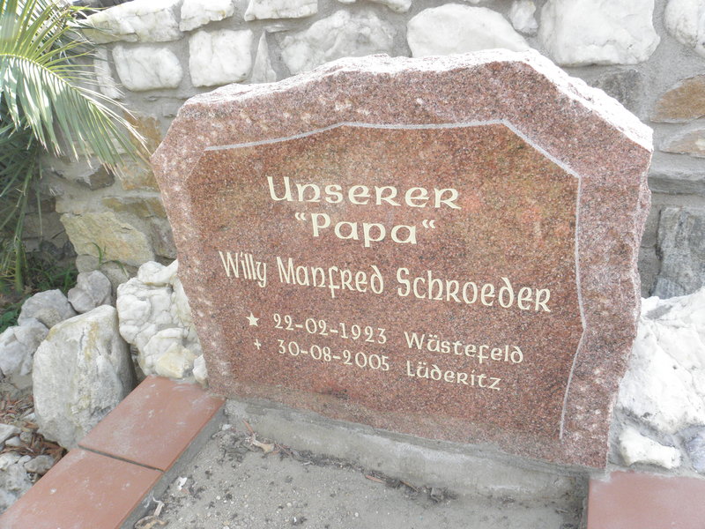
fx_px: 530
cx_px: 352
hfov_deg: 67.3
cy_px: 264
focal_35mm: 26
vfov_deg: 53.1
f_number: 5.6
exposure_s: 1/125
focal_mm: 4.6
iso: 200
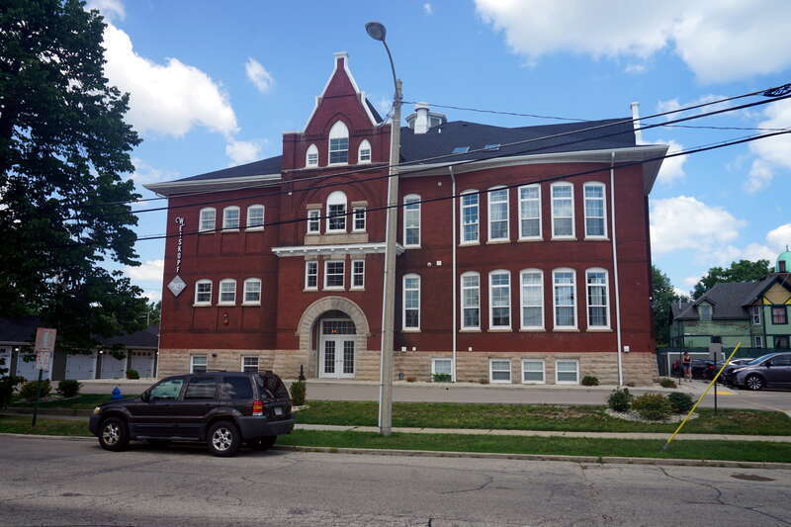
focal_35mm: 28
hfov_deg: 64.6
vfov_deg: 45.7
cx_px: 396
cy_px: 264
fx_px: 626
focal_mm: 19
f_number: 11
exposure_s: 1/125
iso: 100
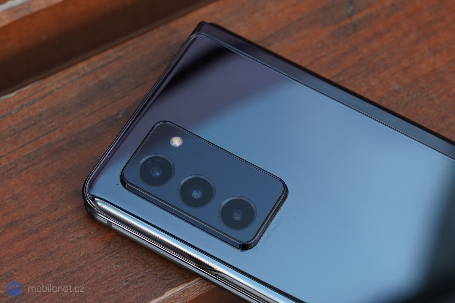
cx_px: 228
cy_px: 152
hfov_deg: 35.1
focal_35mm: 57
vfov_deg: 23.8
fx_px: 720
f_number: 6.3
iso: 640
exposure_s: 1/250
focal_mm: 57
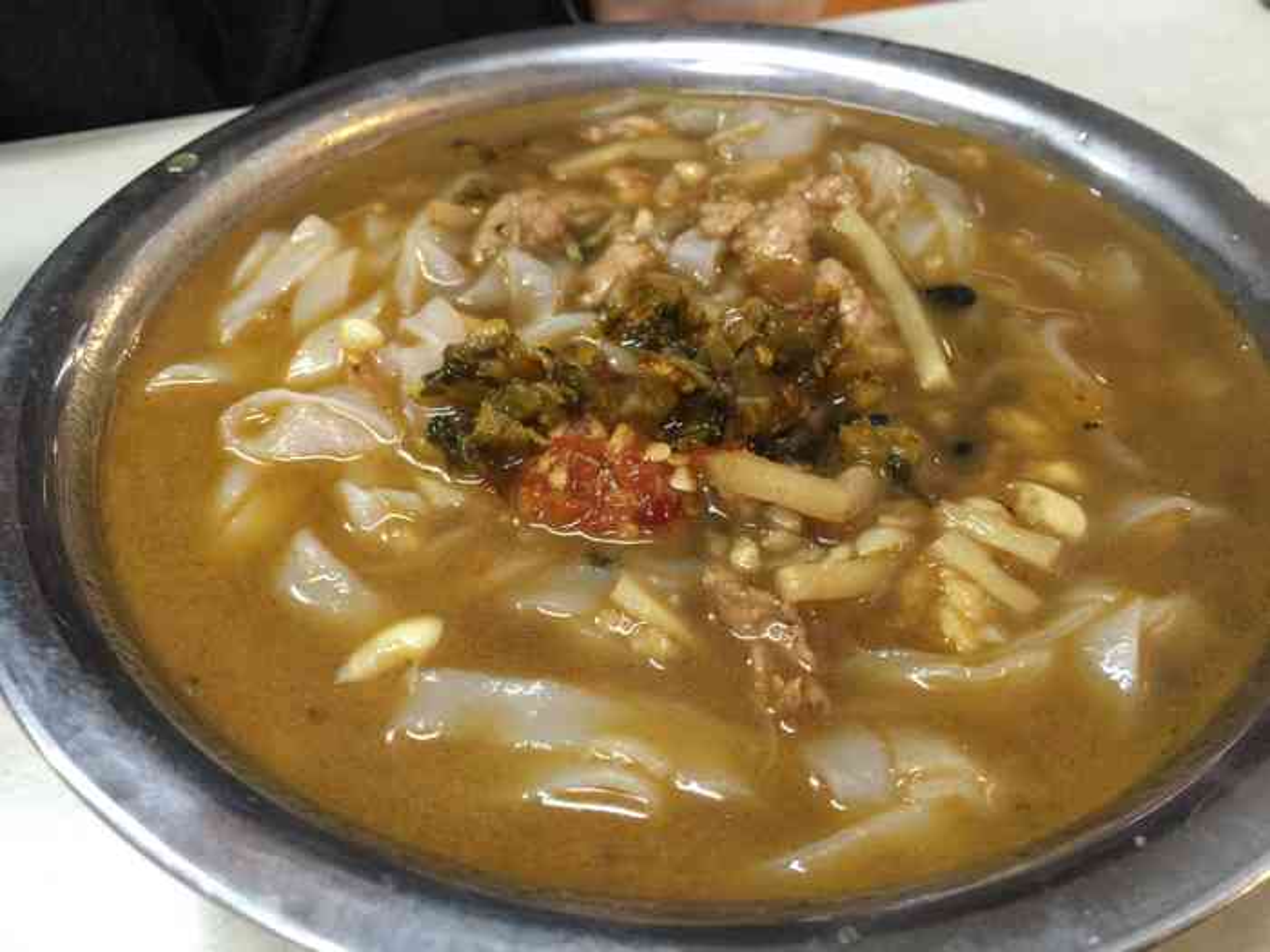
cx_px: 635
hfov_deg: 61.7
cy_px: 476
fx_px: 1064
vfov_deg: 48.2
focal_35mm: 29
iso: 125
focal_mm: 4.15
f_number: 2.2
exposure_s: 1/10
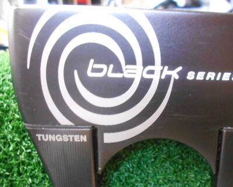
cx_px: 164
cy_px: 133
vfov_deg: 35.9
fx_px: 283
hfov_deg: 43.8
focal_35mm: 41
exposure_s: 1/15
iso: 800
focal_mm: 4.6
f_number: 3.2
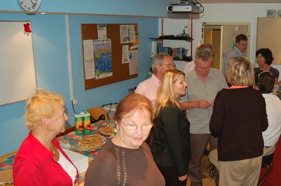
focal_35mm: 42
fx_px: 327
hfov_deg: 45.4
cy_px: 106
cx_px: 197
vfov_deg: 31.7
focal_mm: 18
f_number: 3.5
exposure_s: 1/60
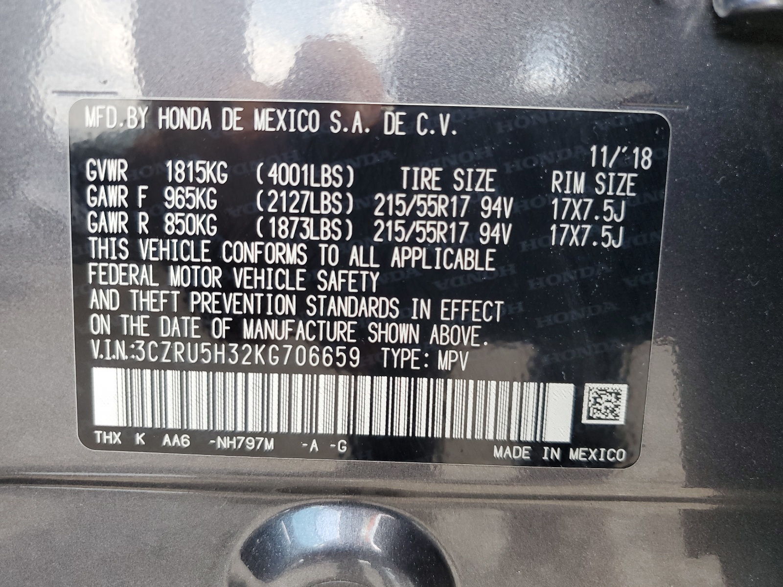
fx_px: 588
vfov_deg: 53.1
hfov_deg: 67.3
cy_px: 294
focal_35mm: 26
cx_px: 392
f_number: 1.5
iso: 61
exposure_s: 1/120
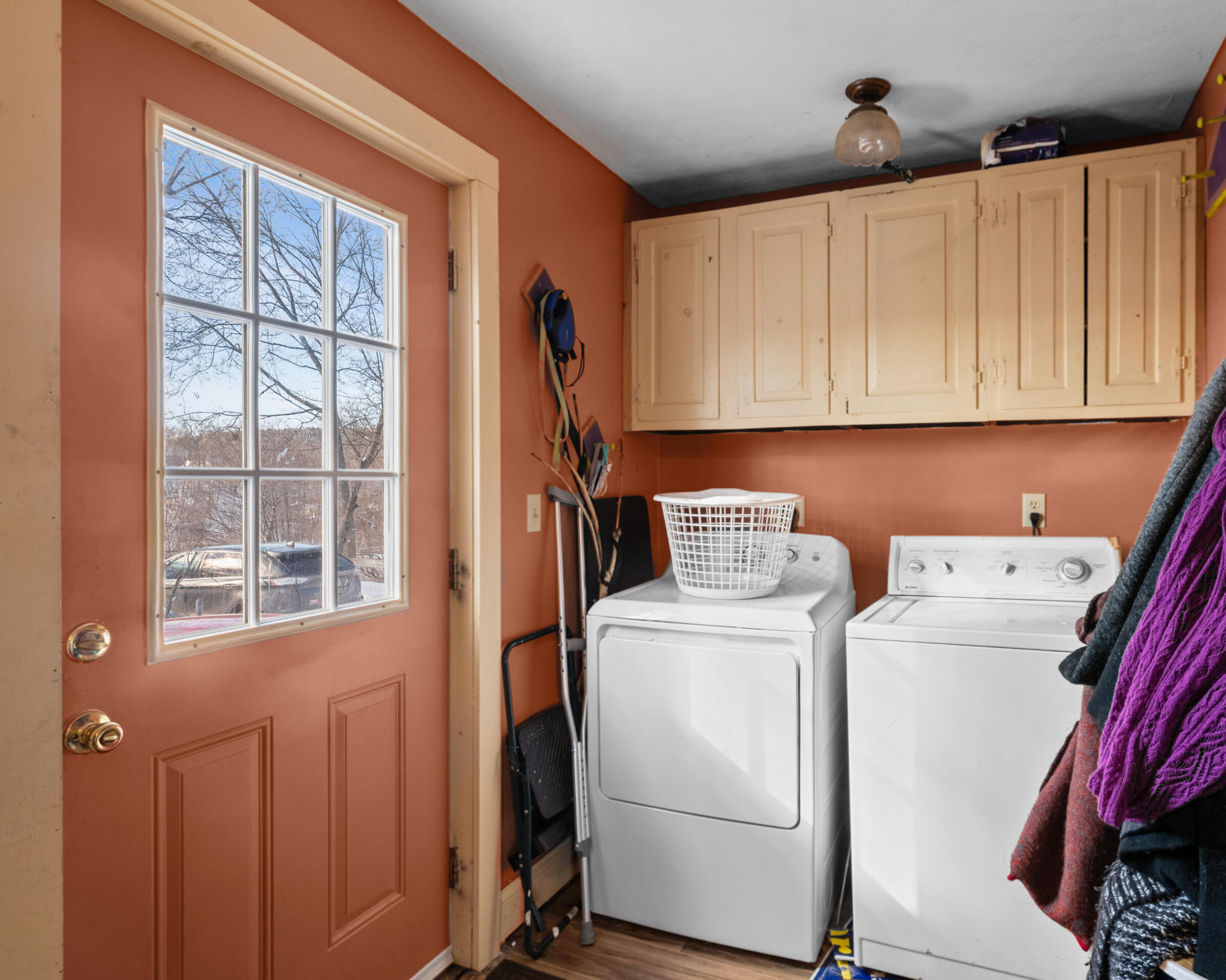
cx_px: 699
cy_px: 495
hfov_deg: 77.2
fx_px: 762
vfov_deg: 65.5
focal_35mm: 21
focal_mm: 18
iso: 800
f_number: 8
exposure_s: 1/13
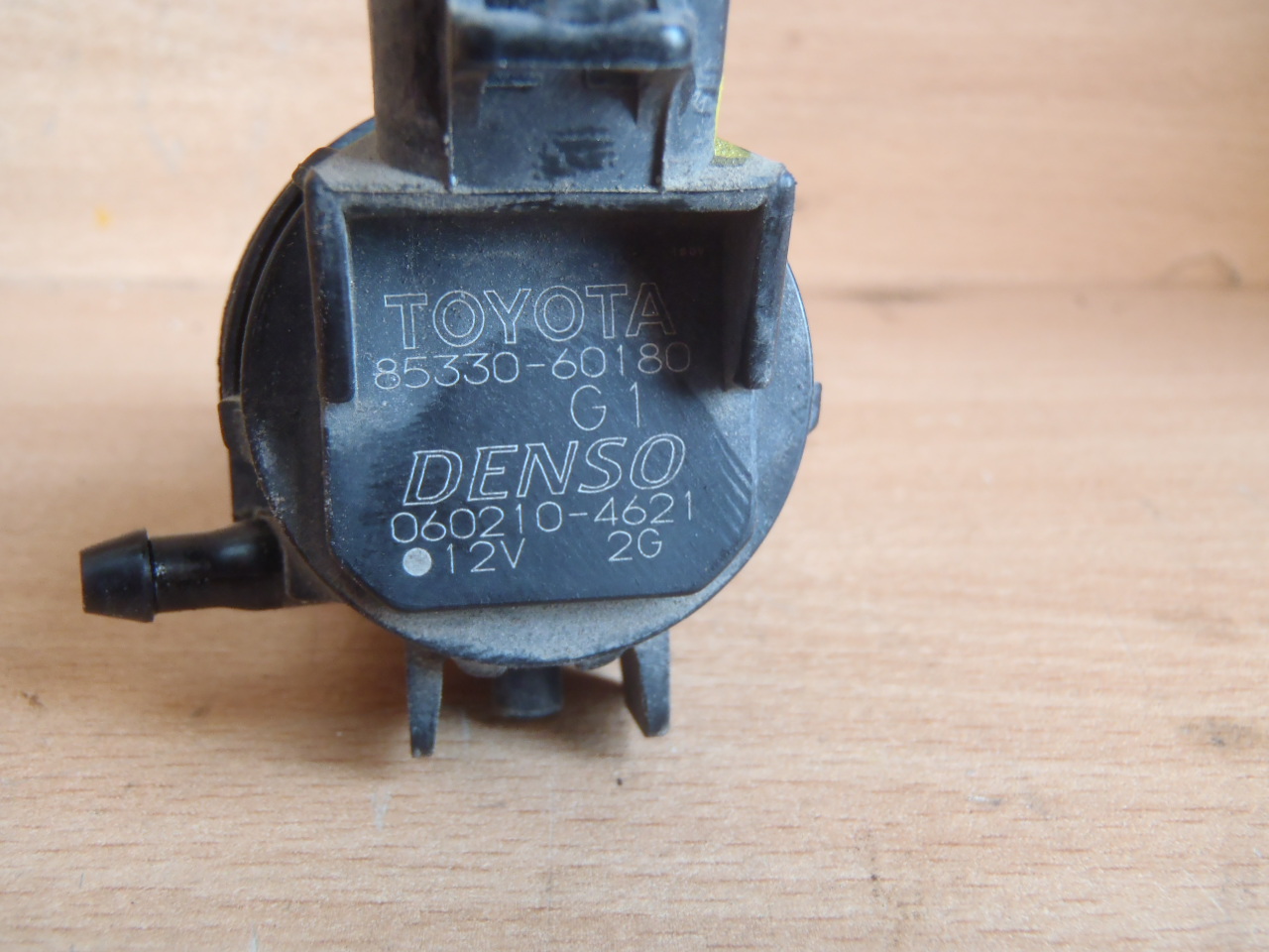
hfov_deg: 50.1
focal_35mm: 37
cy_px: 476
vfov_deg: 38.7
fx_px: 1356
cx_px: 634
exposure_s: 1/13
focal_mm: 6.64
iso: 200
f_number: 4.7
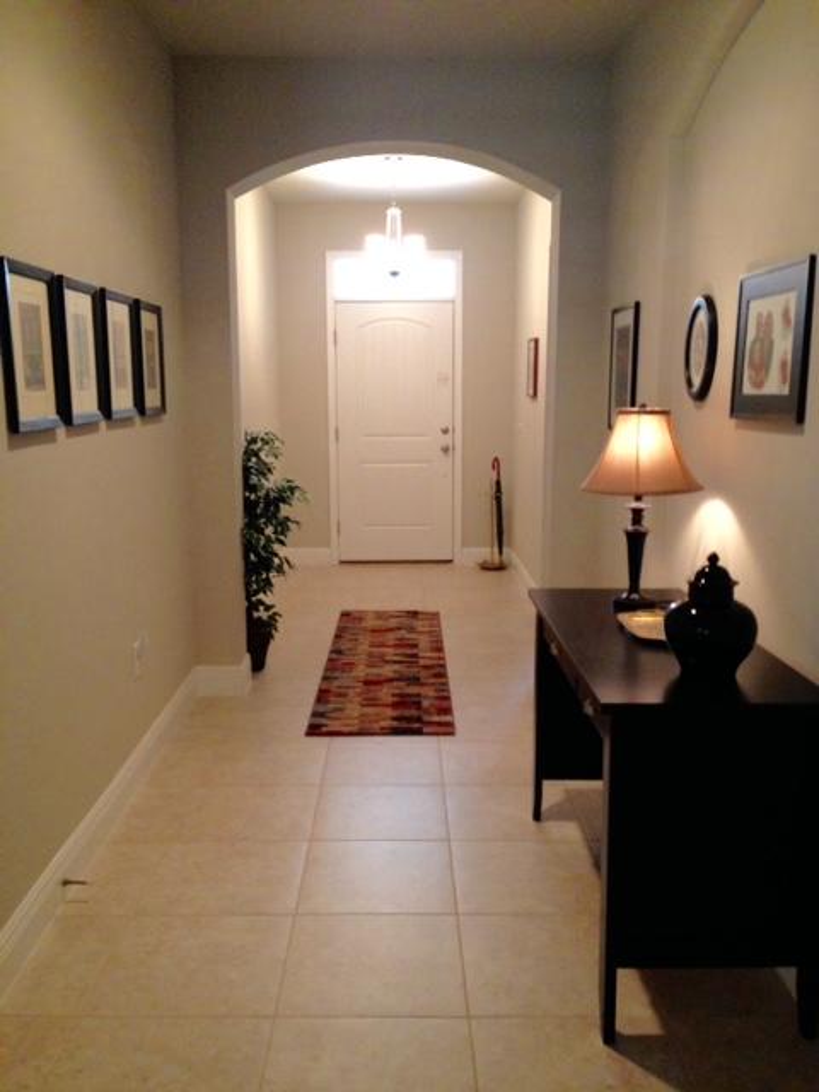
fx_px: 1041
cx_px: 410
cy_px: 546
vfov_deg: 55.4
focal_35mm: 33
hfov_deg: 42.9
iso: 200
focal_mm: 4.12
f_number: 2.4
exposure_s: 1/20
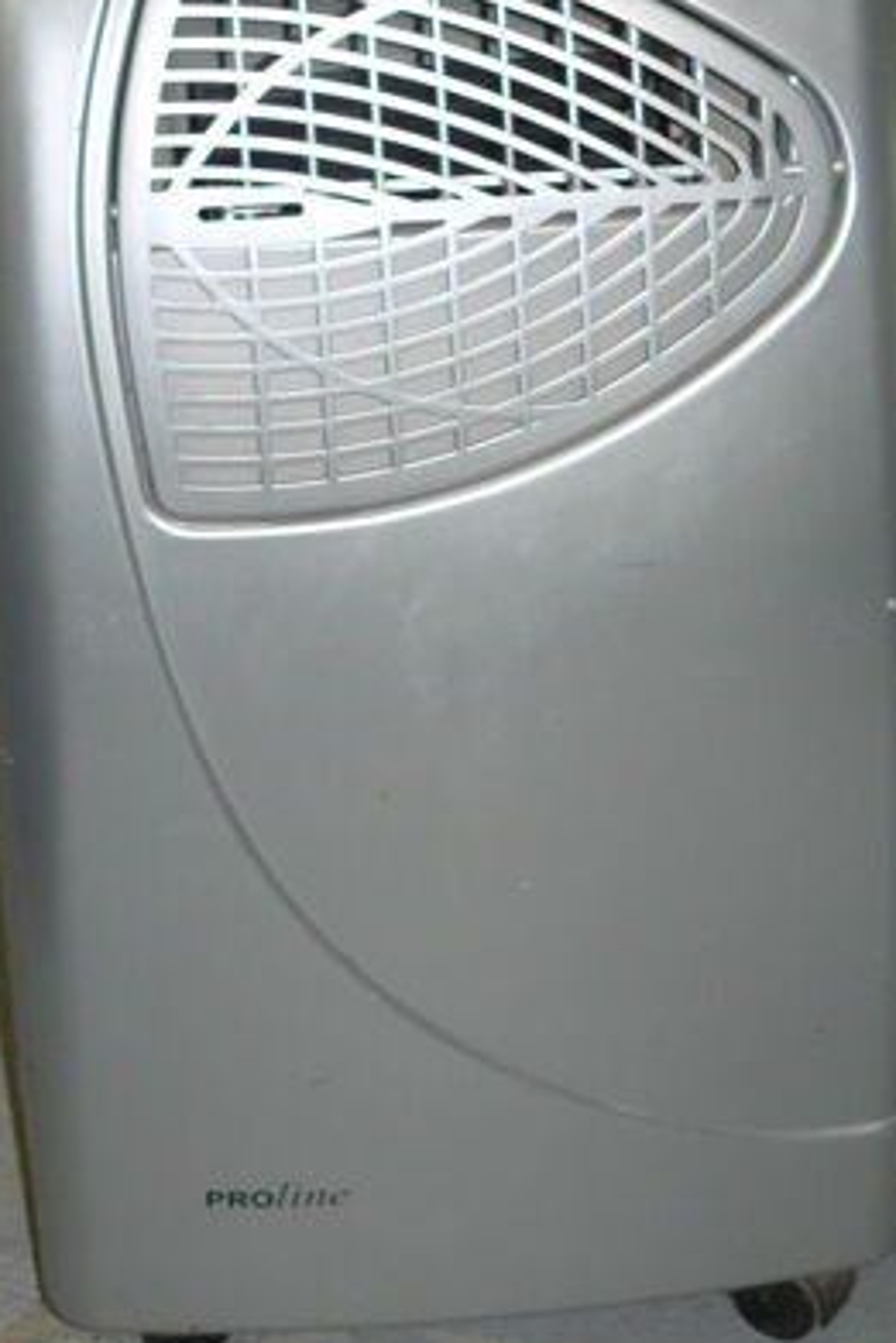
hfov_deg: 12.0
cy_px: 622
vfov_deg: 17.9
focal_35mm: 114
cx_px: 590
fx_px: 4252
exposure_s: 1/30
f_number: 3.2
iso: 100
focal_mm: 11.2
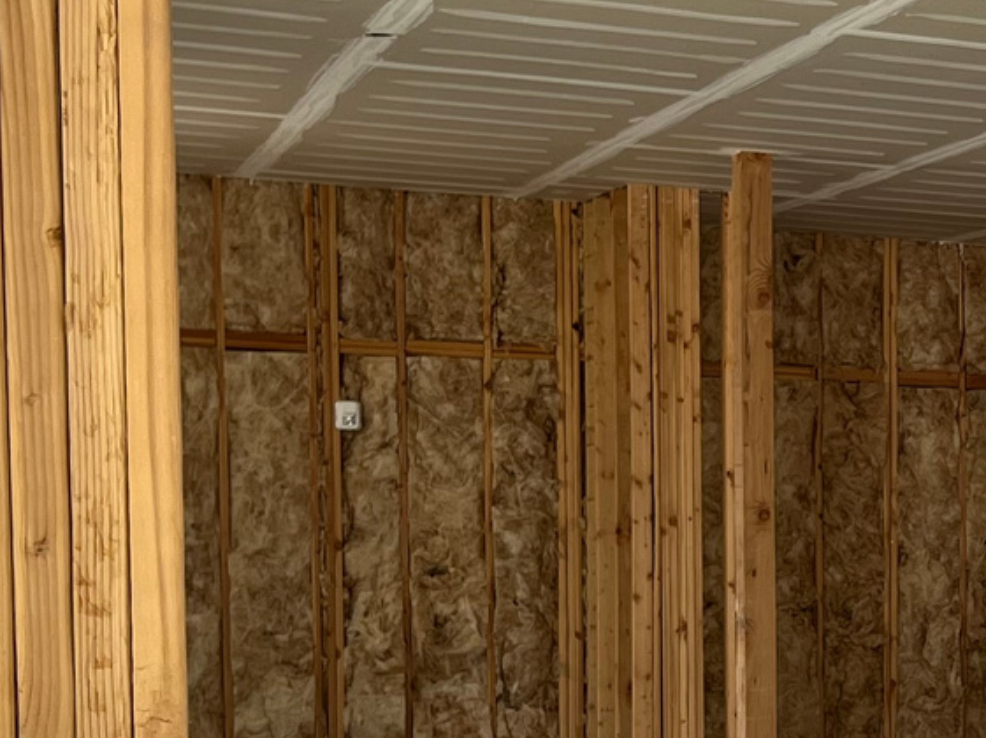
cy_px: 742
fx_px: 2704
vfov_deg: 15.3
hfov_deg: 18.5
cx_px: 1443
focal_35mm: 95
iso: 40
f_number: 1.6
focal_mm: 5.1
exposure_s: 1/122
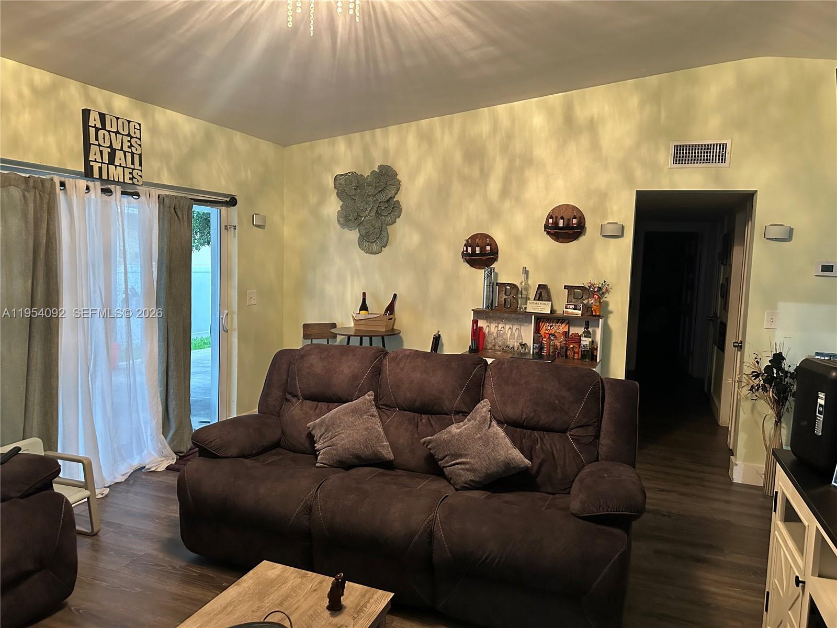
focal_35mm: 24
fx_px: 580
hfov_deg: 71.6
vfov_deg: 56.8
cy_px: 314
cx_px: 418
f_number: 1.78
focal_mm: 6.86
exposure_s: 1/60
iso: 800
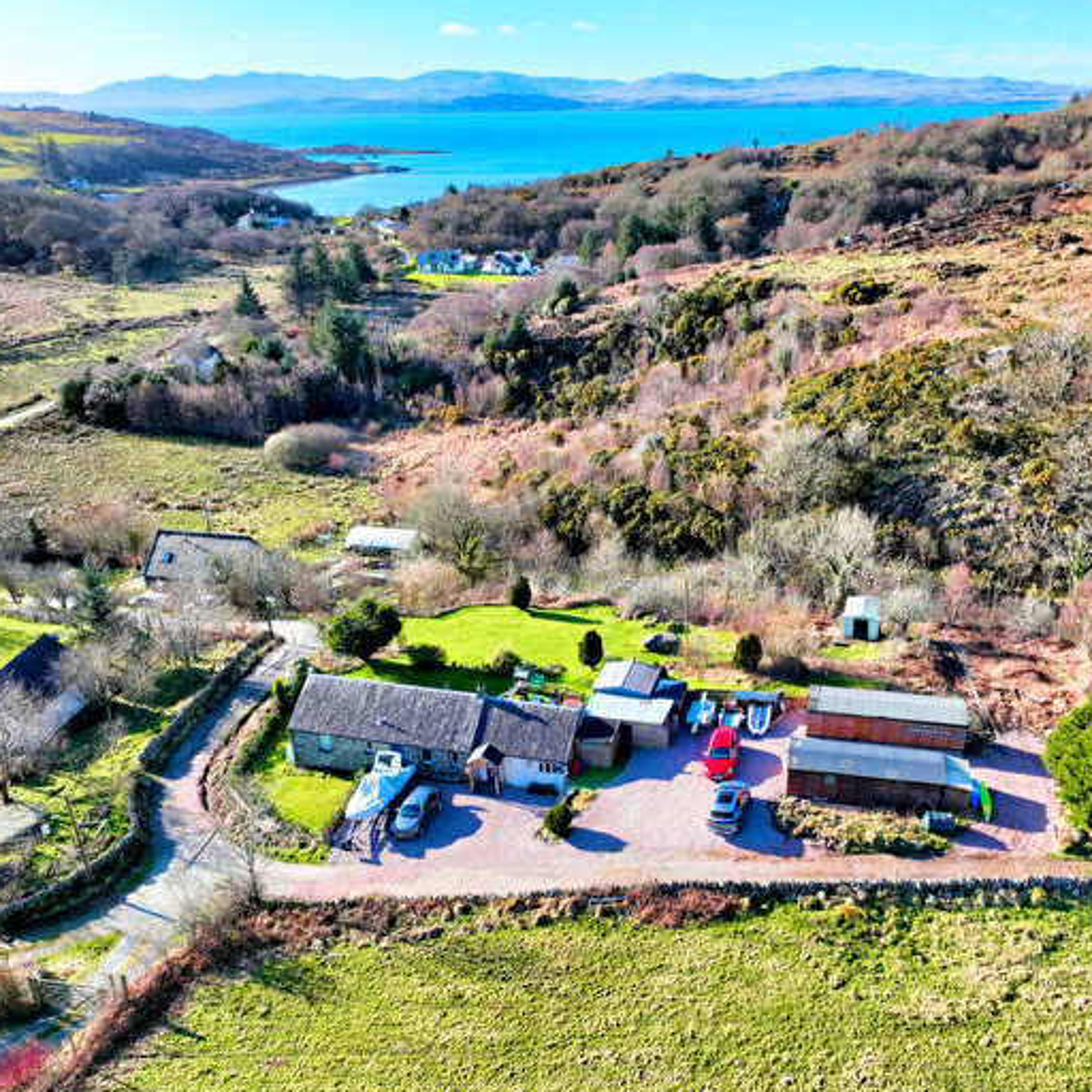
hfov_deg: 55.3
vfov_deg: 55.6
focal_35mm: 29
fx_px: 1035
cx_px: 636
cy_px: 550
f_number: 2.8
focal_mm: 12.29
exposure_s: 1/200
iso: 400
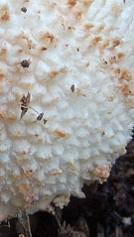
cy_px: 51
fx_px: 1379
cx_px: -71
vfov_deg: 9.8
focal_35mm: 219
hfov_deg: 5.5
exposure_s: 1/2
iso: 100
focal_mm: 8.3
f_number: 7.8
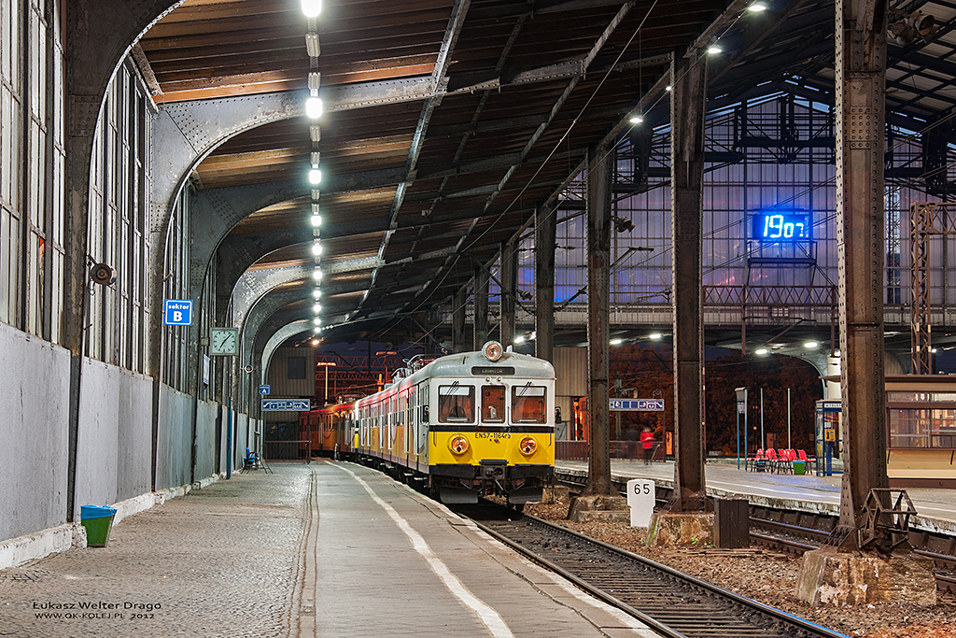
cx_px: 478
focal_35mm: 75
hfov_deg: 27.0
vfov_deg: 18.2
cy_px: 319
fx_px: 1992
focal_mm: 50
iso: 200
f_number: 7.1
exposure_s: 5
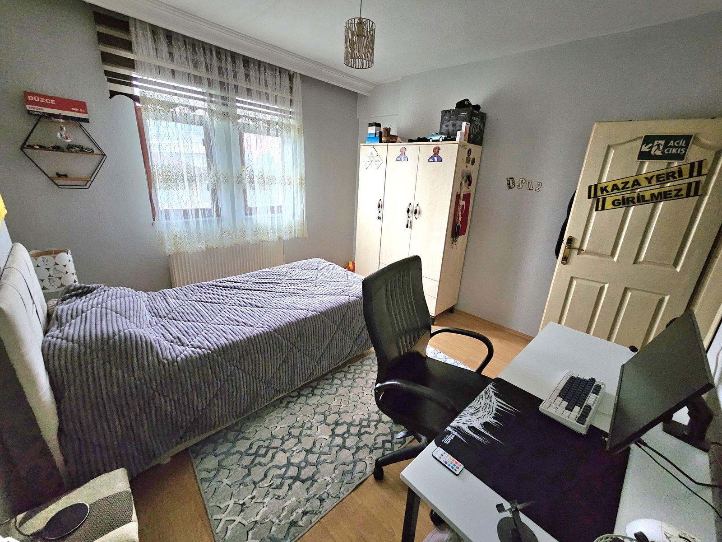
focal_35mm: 13
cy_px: 271
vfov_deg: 89.9
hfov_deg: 106.2
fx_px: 271
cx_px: 361
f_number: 2.2
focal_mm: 2.2
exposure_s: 1/25.1
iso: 800
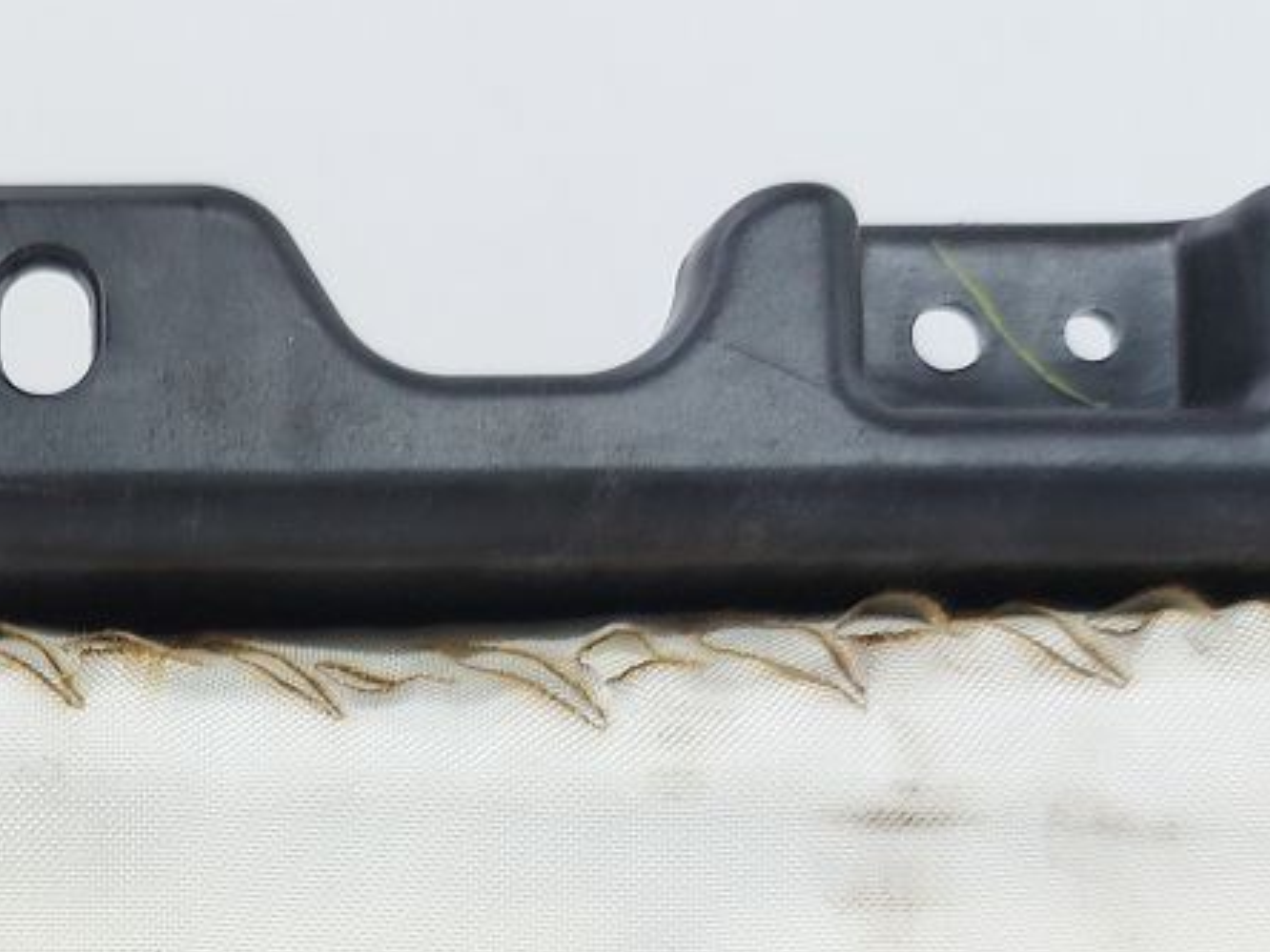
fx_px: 2752
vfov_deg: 18.3
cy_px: 1252
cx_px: 59
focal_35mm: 75
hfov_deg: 25.0
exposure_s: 1/50
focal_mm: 5.23
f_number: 1.8
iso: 64
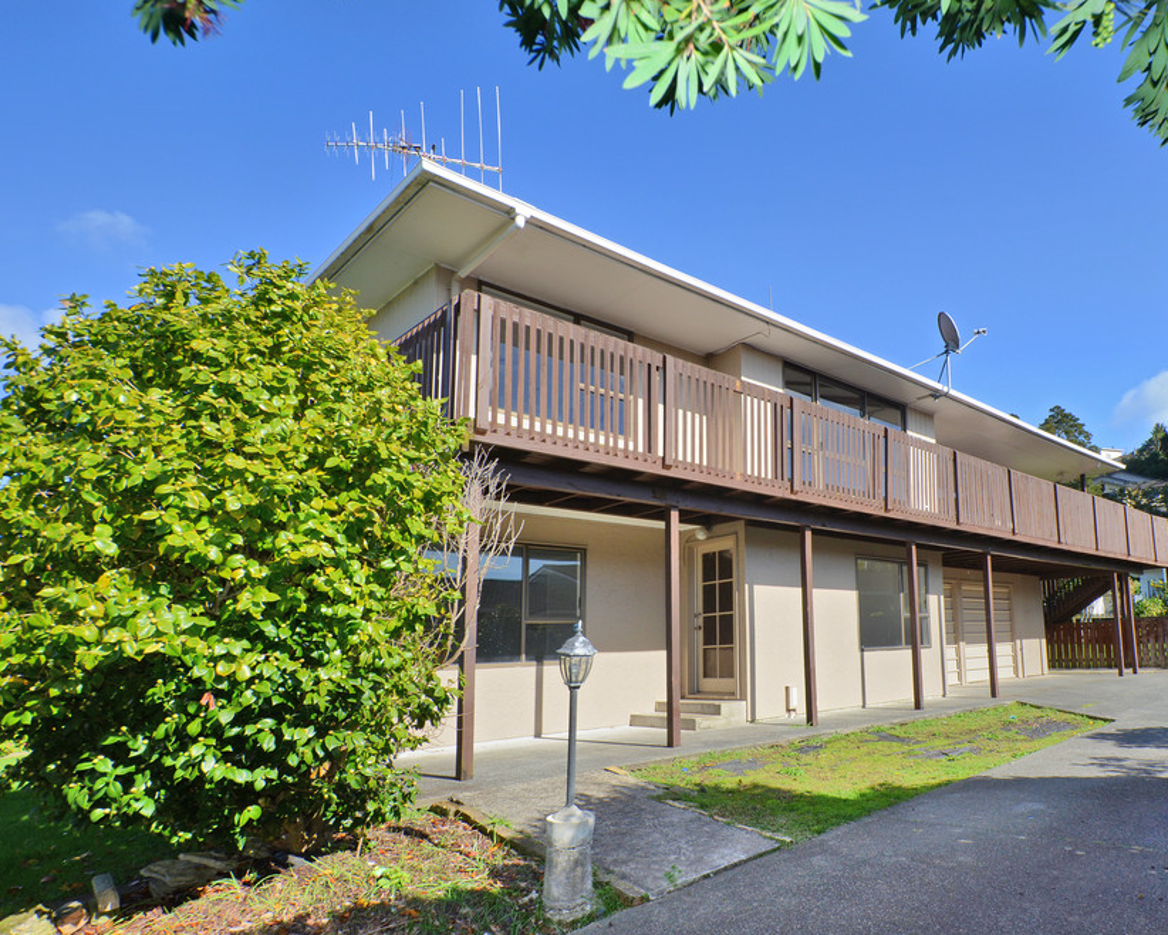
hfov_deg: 76.5
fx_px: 726
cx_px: 716
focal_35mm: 21
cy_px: 476
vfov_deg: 65.5
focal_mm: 12
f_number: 8
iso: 200
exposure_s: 1/250
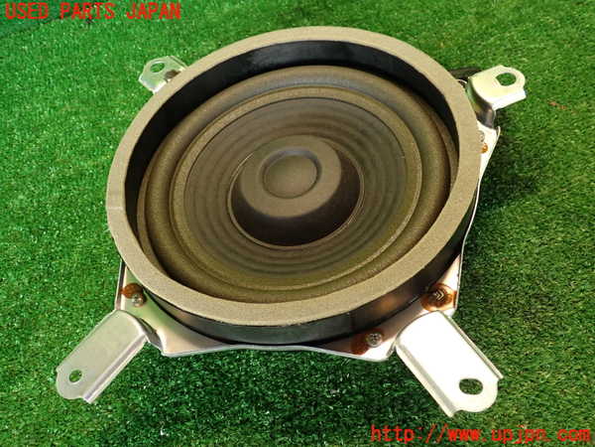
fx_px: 550
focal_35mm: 32
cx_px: 298
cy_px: 224
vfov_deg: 44.2
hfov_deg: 56.8
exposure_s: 1/30
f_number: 2.4
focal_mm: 5.79
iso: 250
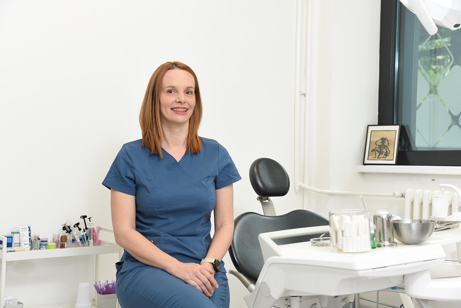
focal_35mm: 55
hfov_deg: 36.2
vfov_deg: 24.6
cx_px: 230
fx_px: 705
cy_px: 154
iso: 1600
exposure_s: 1/200
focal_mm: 55
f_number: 6.3
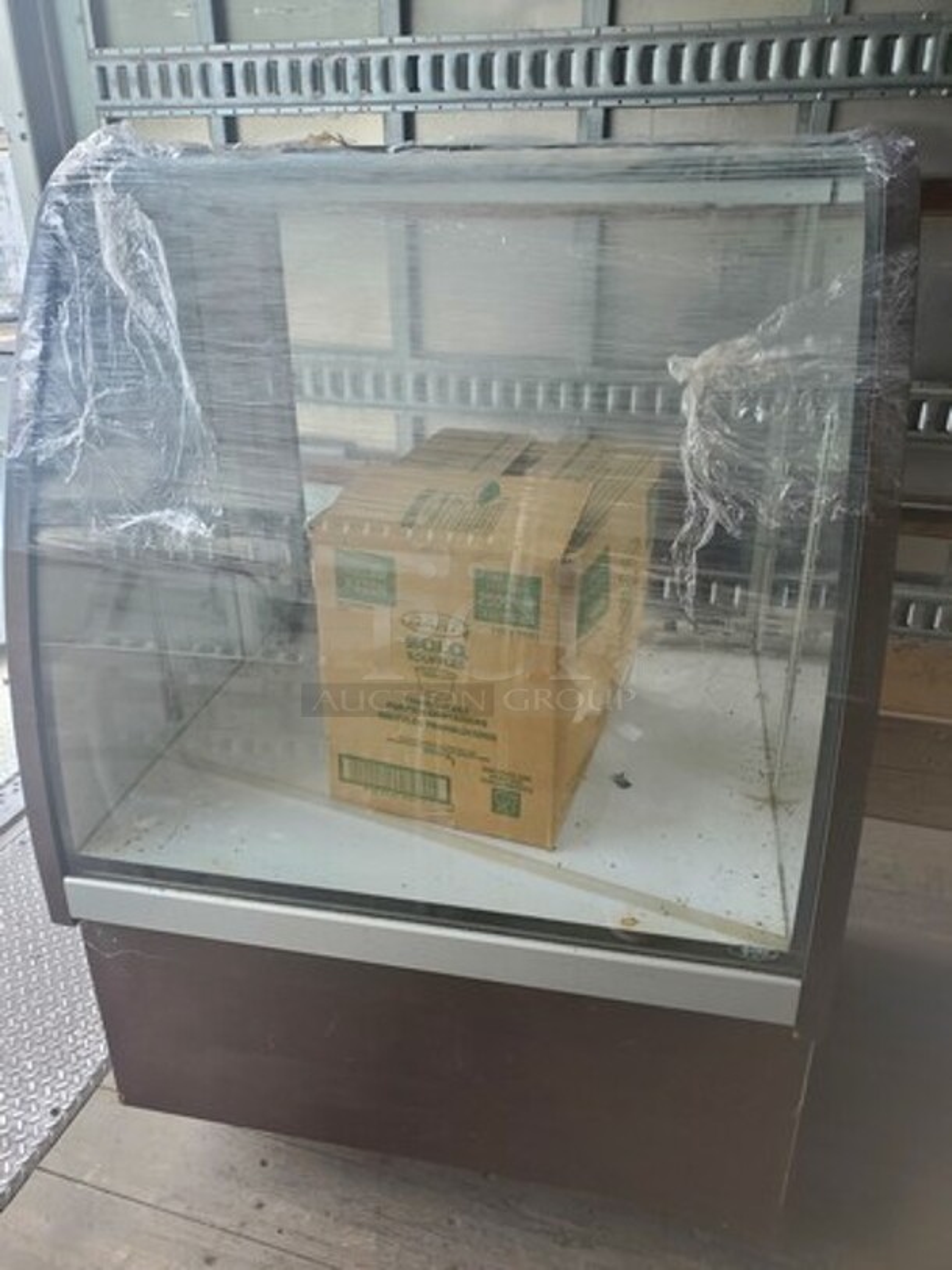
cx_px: 476
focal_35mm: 26
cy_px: 635
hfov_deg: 53.1
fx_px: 953
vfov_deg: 67.3
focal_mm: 4.3
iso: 50
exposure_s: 1/124
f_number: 2.4
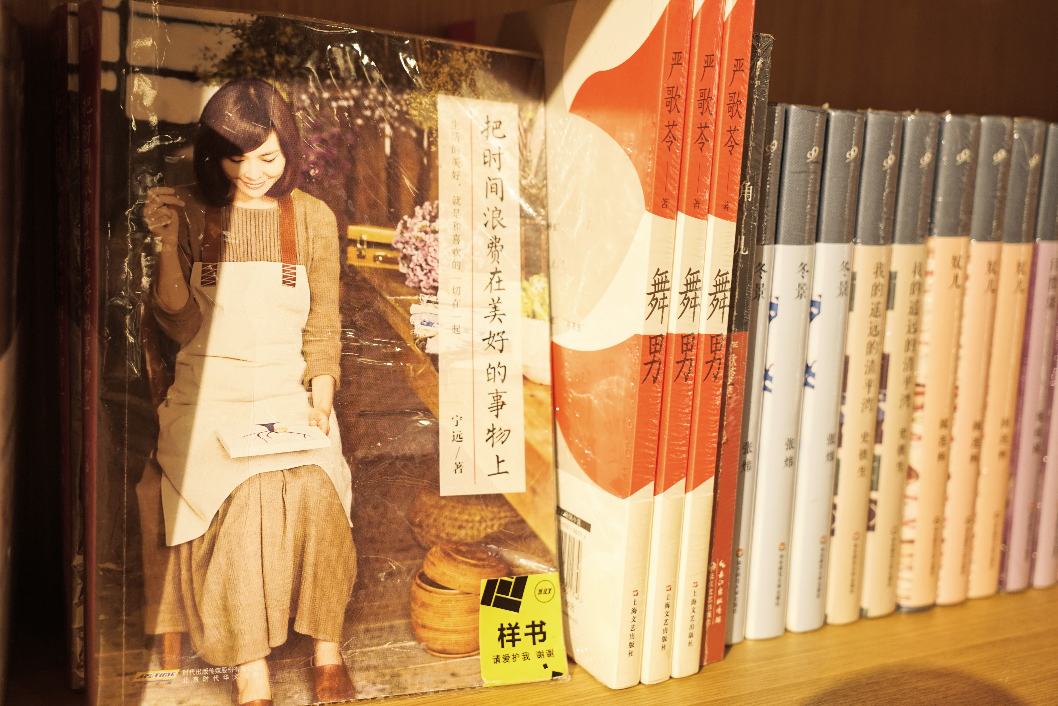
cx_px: 529
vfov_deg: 35.9
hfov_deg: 51.9
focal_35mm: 37
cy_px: 353
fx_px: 1087
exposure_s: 1/40
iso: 320
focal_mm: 37
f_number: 4.5
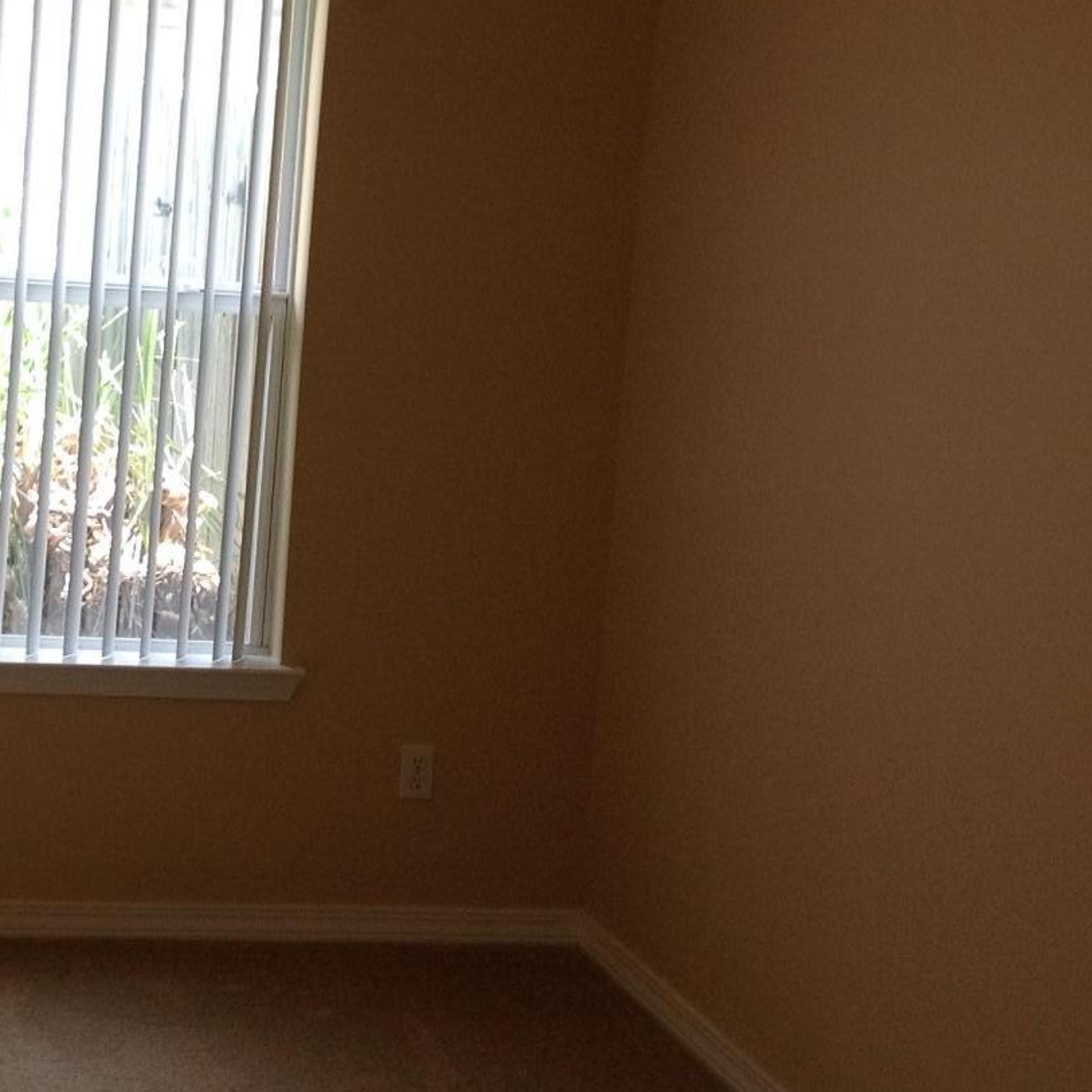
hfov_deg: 22.2
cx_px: 114
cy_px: 340
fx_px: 2712
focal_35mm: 76
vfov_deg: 22.6
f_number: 2.4
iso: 50
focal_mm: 4.28
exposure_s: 1/147
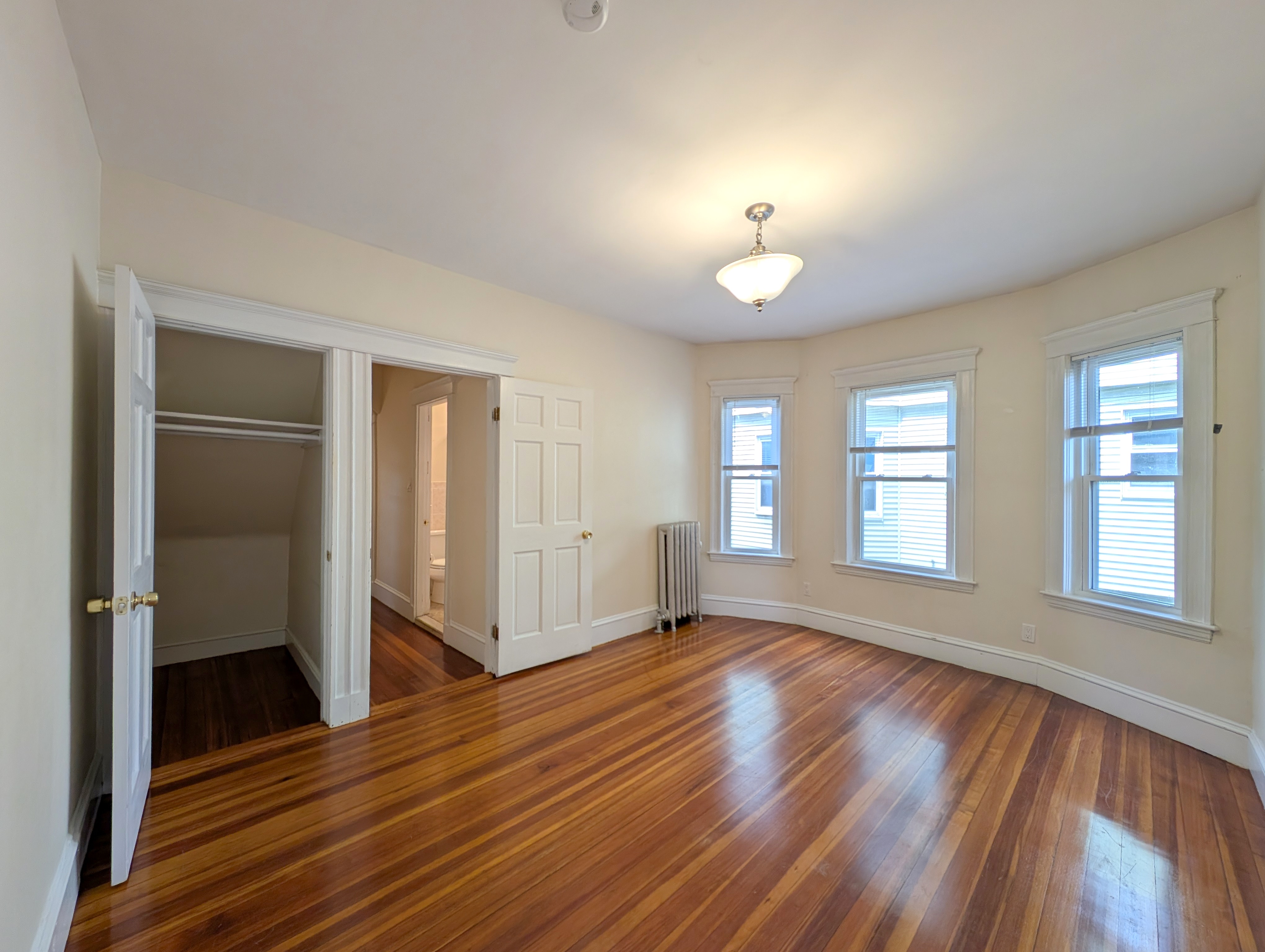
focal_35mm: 12
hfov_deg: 110.5
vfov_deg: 94.6
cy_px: 476
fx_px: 439
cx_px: 632
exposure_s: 1/60
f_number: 1.95
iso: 51
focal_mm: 2.23
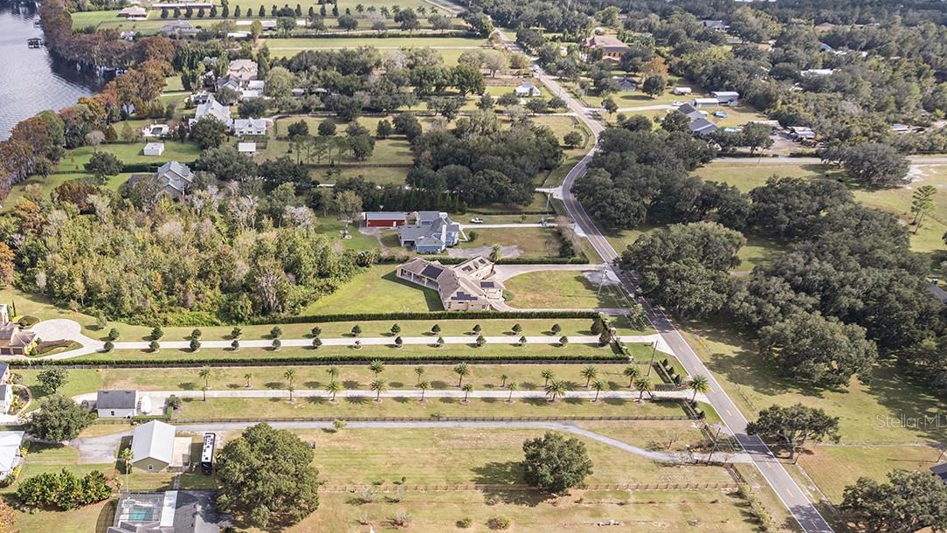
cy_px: 420
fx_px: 854
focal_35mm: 34
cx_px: 259
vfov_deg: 33.7
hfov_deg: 55.7
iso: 110
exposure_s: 1/500
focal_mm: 8.38
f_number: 2.8
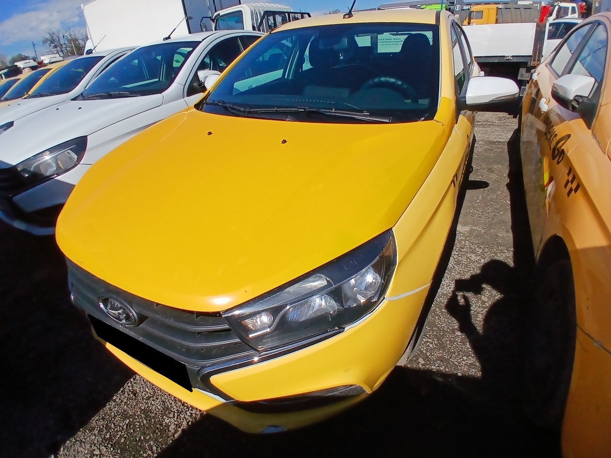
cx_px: 306
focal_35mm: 17
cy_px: 229
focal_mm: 1.4
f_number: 2.2
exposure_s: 1/2717
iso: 50
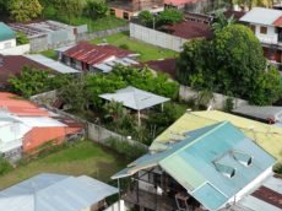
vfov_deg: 18.3
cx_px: 166
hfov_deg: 24.4
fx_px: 651
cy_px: 158
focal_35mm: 80
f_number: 2.8
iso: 100
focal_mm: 12.29
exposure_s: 1/2000
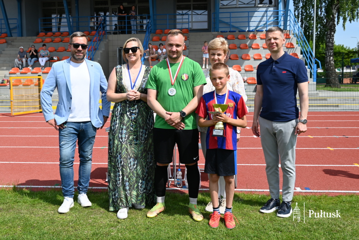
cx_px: 180
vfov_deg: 43.0
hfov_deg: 61.1
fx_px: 304
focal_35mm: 30
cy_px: 120
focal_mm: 30.5
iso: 100
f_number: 7.1
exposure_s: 1/320
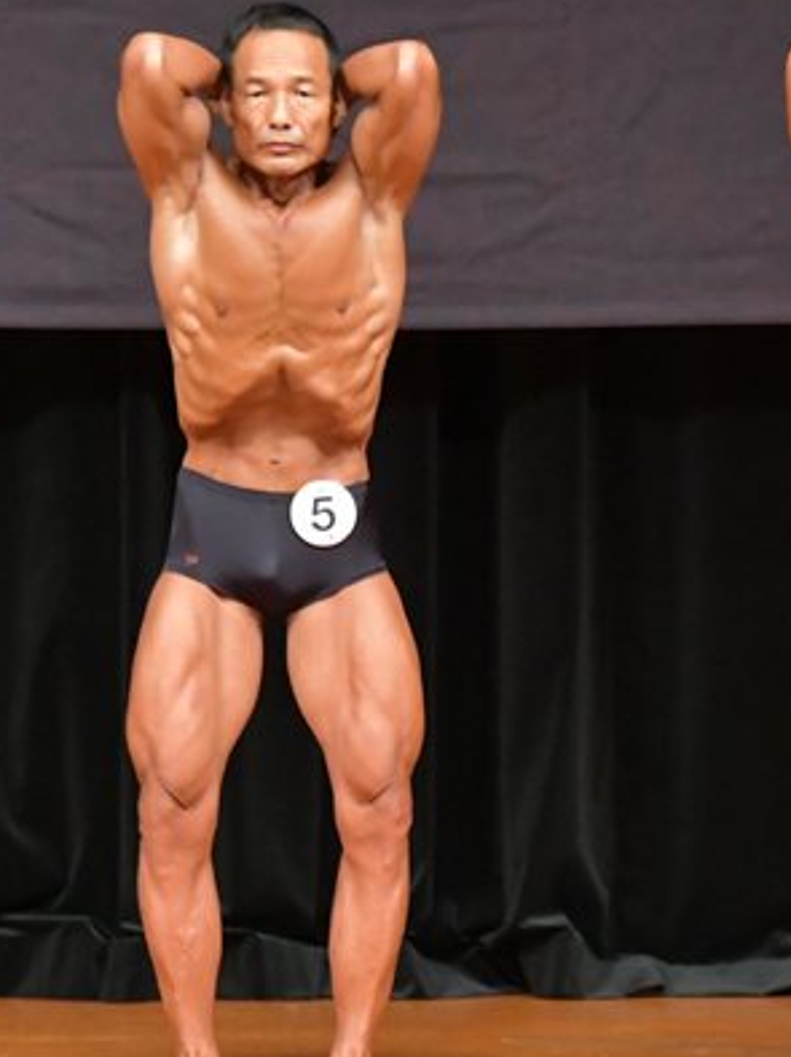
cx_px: 961
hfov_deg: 2.8
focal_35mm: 539
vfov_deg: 3.7
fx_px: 16440
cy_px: 590
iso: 8000
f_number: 5.6
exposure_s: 1/400
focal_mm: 190
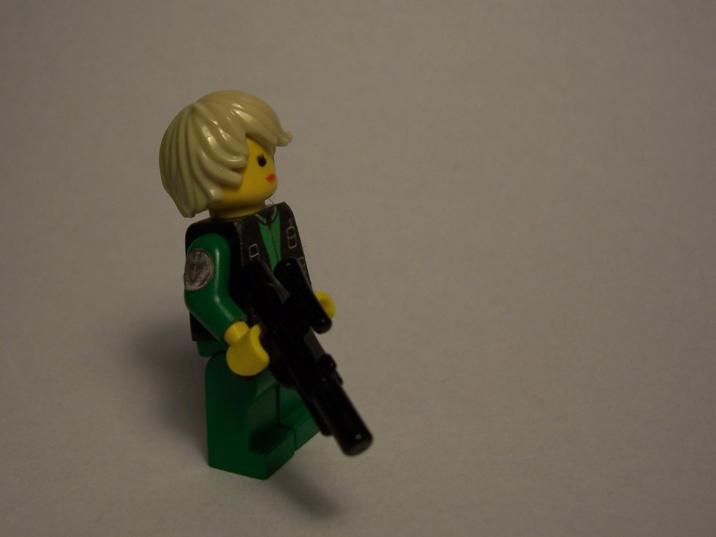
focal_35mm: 43
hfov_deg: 43.6
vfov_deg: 33.5
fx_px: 889
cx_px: 277
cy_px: 219
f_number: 2.7
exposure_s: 1/125
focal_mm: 5.6
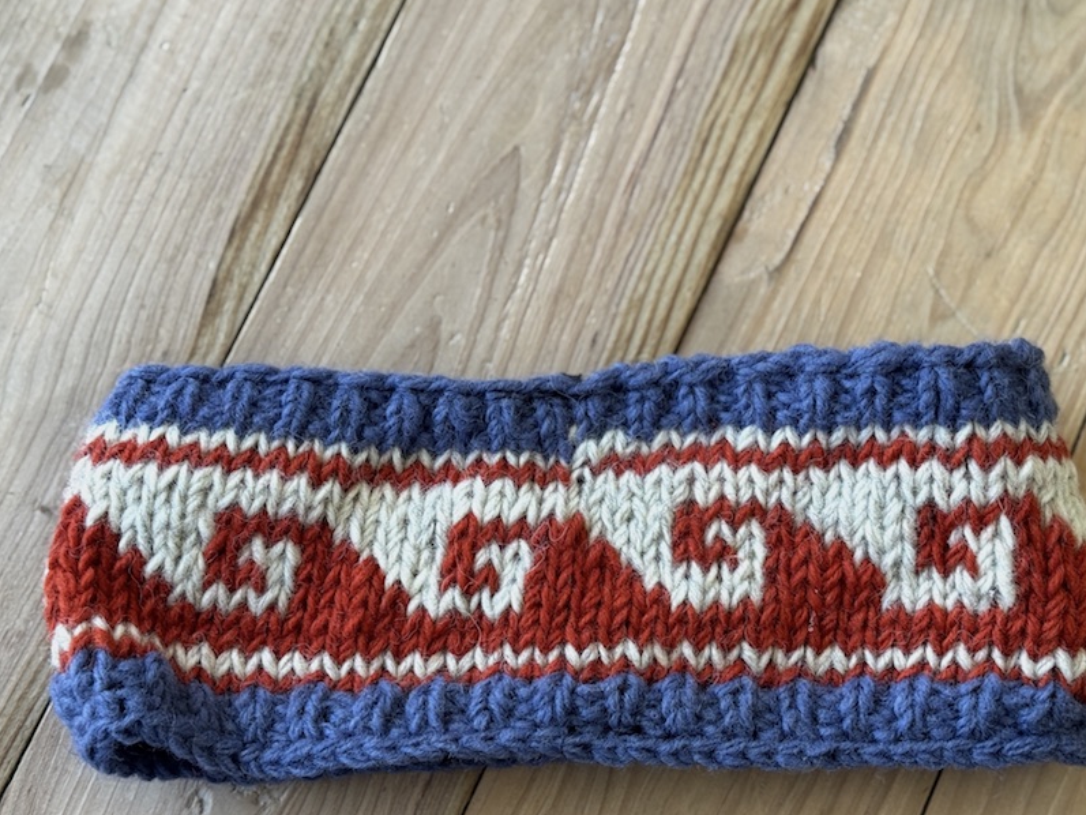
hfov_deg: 32.2
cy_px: 455
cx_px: 589
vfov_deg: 24.4
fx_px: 1883
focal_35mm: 60
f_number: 1.78
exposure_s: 1/121
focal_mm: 6.76
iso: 64
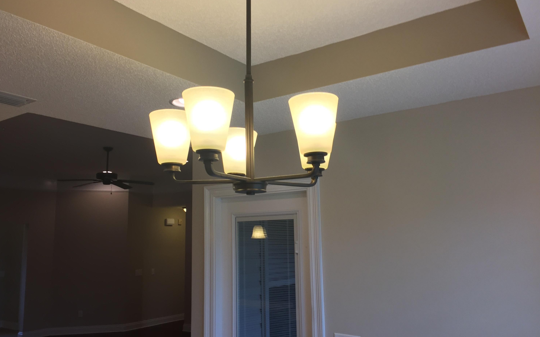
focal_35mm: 31
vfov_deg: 40.5
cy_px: 187
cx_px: 268
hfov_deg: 61.2
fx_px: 456
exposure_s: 1/60
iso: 40
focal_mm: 4.15
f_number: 2.2
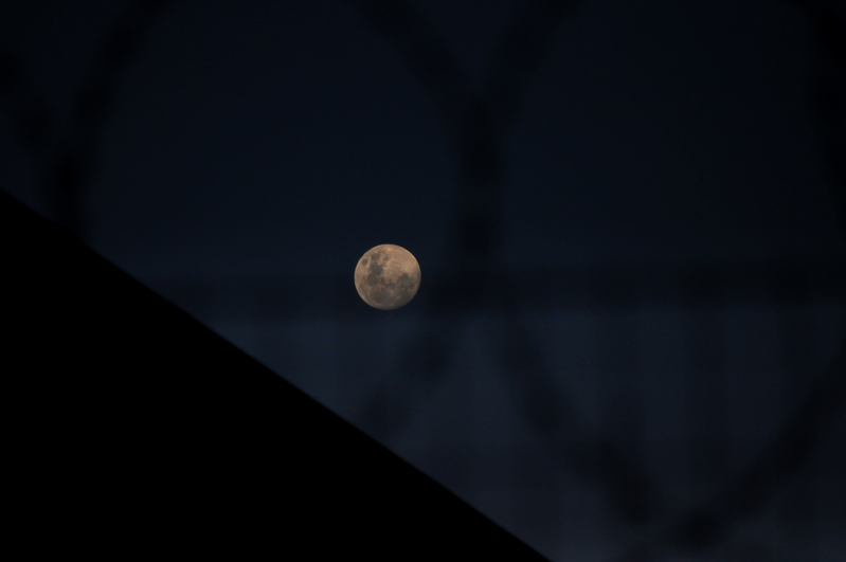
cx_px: 423
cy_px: 281
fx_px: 7043
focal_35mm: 300
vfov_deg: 4.6
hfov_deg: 6.9
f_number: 5.6
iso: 2000
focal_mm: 200
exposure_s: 1/4000
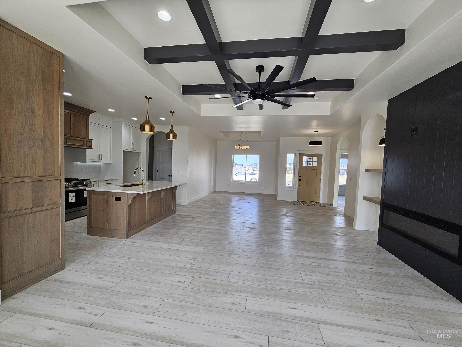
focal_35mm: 13
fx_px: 174
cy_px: 174
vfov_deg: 89.9
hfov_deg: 106.2
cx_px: 231
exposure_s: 1/120
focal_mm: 2.2
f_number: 2.2
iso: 50
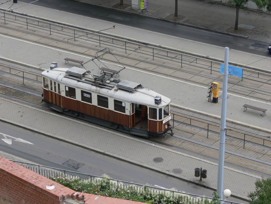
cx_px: 136
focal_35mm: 111
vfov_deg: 13.3
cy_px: 102
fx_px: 869
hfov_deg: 17.7
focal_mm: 23.5
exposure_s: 1/200
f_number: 5.6
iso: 100
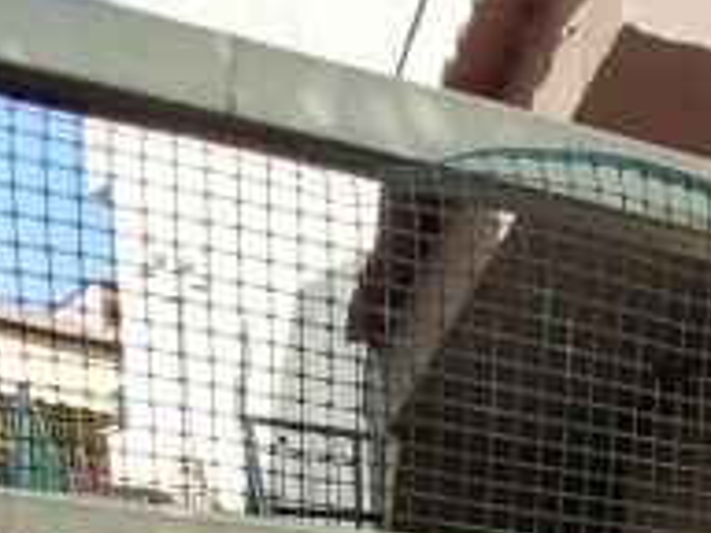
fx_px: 1335
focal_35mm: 65
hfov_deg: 24.9
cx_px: 978
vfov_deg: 15.3
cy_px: 1207
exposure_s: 1/589
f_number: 2.2
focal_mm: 1.74
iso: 50
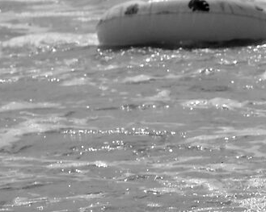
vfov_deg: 2.7
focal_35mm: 568
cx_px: 493
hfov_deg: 3.4
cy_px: 1
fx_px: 4470
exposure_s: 1/2000
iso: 200
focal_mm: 55
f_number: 7.1
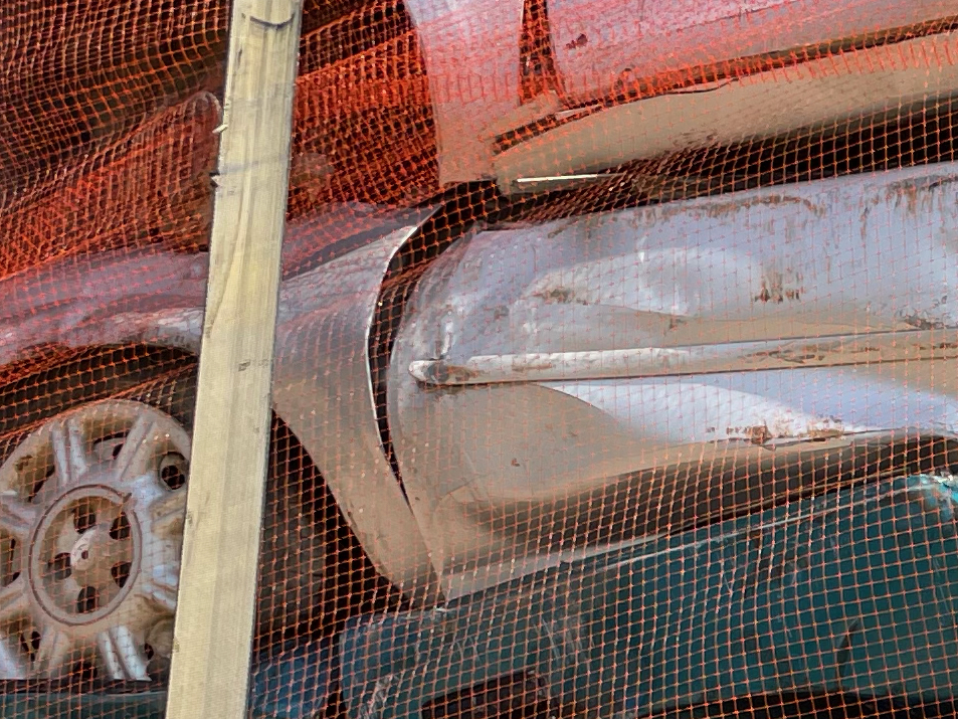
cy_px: 718
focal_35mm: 110
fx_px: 3045
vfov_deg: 13.3
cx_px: 1388
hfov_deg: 16.5
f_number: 1.6
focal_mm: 4.2
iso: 32
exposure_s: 1/1855
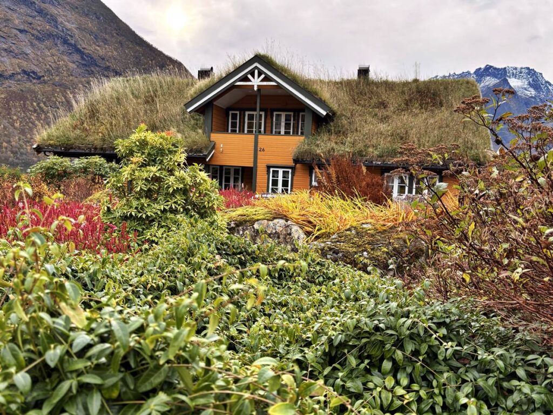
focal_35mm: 26
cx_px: 276
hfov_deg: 67.3
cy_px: 208
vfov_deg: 53.1
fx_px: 415
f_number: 1.6
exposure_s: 1/543
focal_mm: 5.96
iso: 64
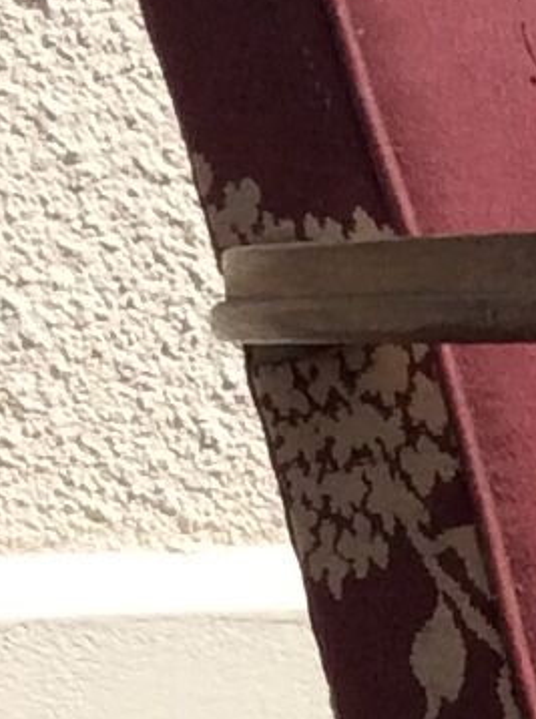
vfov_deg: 8.0
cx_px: 1453
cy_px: 1625
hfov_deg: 6.0
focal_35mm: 232
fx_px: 4807
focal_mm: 3.3
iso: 32
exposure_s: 1/1330
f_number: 2.4
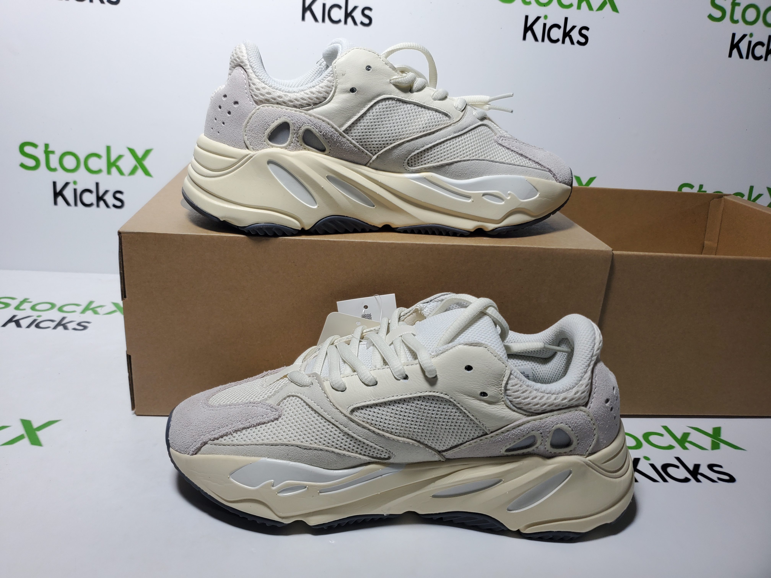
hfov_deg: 67.3
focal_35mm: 26
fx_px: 579
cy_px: 289
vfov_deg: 53.1
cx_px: 386
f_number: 1.5
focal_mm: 4.3
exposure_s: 1/439
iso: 50
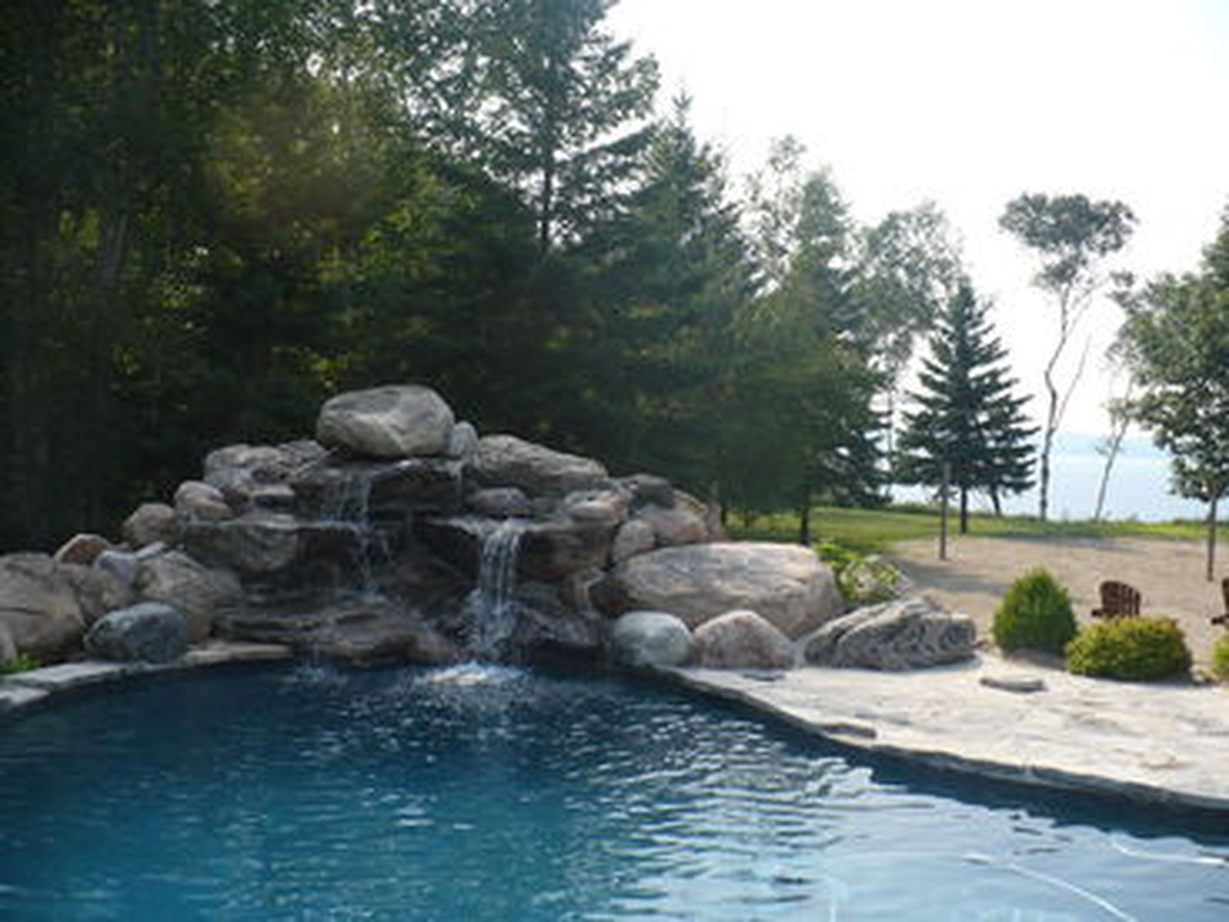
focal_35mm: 37
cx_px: 614
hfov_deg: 50.1
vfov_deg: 38.7
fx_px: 1314
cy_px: 461
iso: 100
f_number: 2.8
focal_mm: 6.1
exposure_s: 1/1000
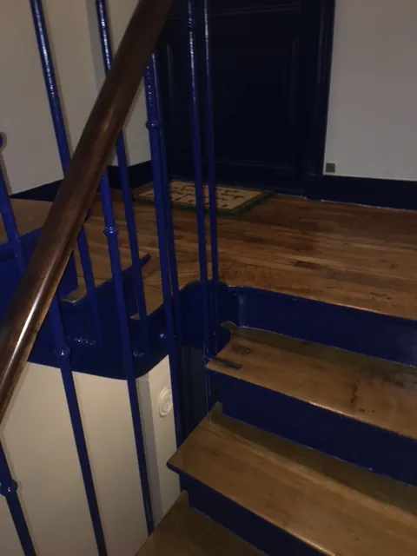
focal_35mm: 29
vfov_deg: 61.7
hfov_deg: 48.2
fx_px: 466
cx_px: 208
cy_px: 278
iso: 64
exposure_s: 1/17
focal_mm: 4.15
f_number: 2.2
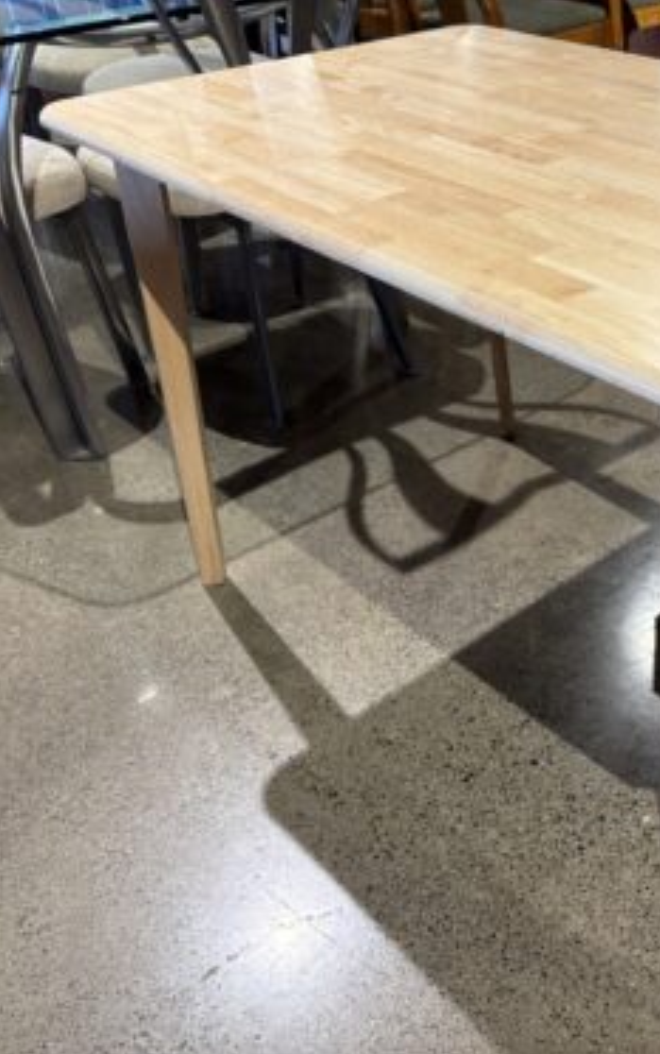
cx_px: 615
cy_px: 528
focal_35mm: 37
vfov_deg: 52.7
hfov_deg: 32.5
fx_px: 1063
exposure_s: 1/60
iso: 100
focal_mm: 5.96
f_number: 1.6
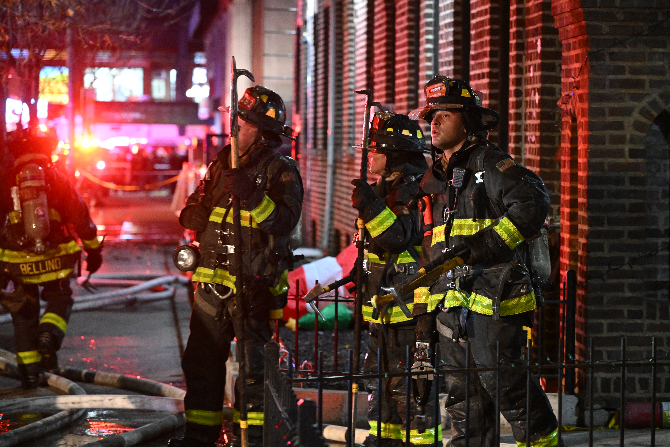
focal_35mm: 120
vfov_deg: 11.4
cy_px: 224
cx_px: 335
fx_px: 2233
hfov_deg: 17.1
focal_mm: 120
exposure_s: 1/100
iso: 8000
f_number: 4
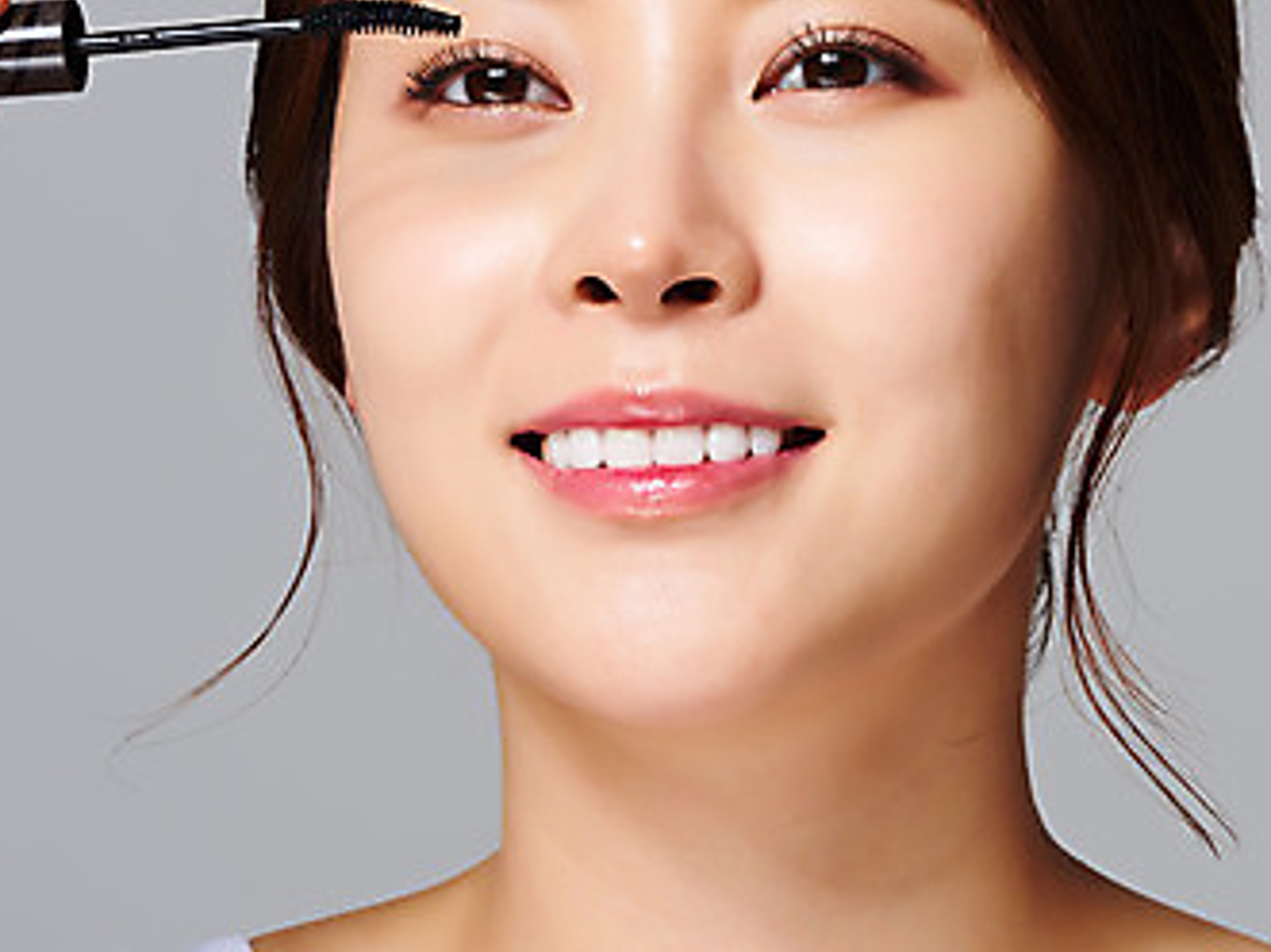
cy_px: 307
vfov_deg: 8.1
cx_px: 820
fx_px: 6717
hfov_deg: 10.8
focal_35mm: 183
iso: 64
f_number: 16
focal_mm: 105
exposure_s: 1/125
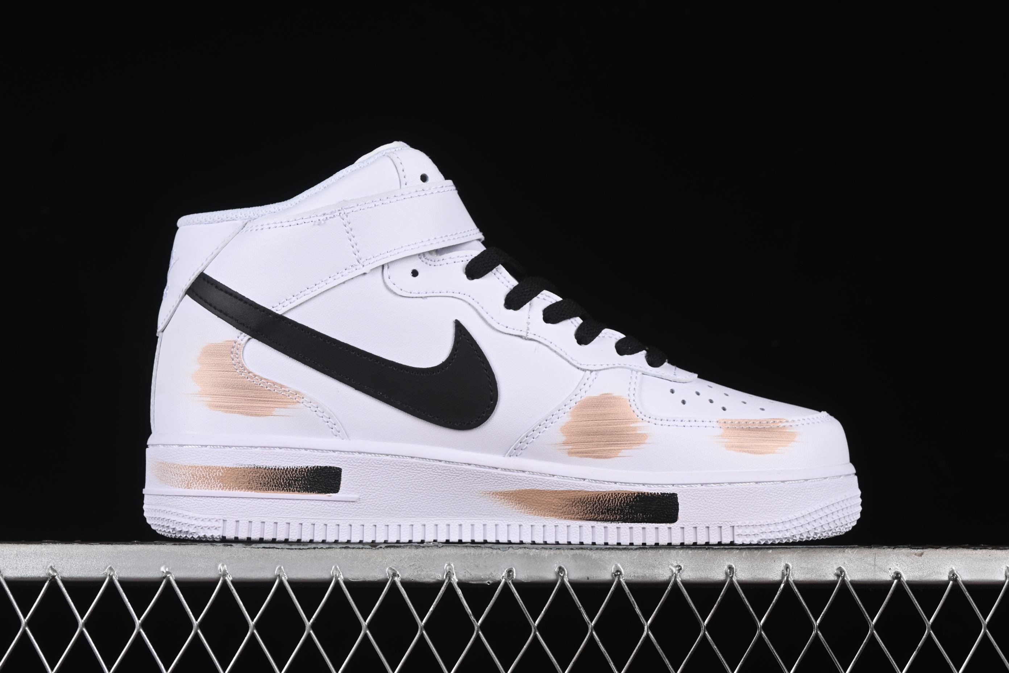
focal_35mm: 75
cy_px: 336
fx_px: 2102
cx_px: 504
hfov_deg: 27.0
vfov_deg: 18.2
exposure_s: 1/100
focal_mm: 50
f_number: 8
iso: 160
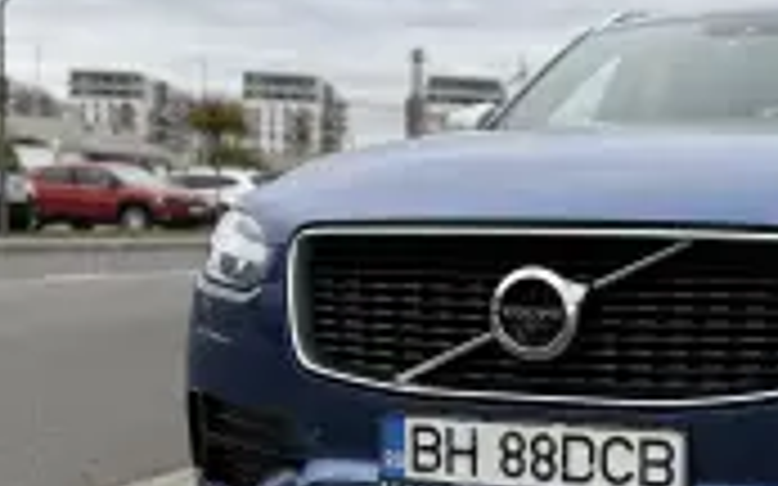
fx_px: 1123
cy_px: 328
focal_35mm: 53
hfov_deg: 36.7
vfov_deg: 24.3
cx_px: 639
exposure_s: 1/849
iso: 80
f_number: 1.78
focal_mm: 6.76
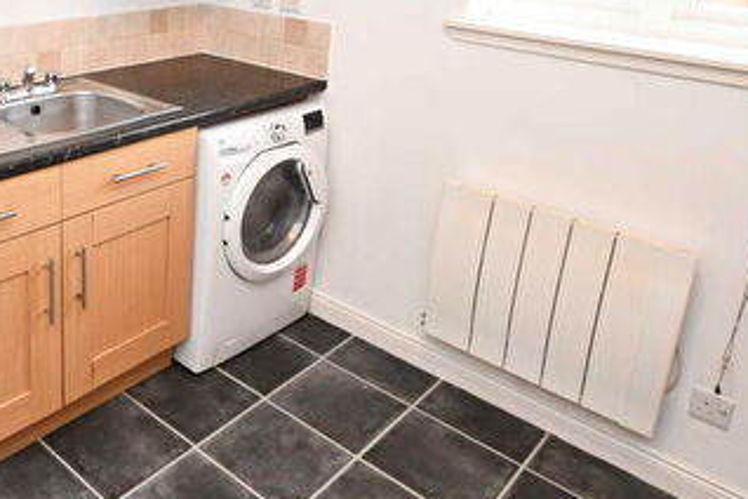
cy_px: 93
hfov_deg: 53.0
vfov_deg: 38.3
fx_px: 686
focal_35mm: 33
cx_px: 136
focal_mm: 10
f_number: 4
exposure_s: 1/60
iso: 1000
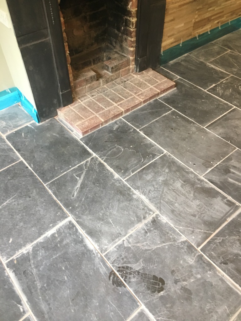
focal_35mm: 29
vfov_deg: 61.7
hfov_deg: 48.2
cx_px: 120
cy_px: 160
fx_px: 269
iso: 200
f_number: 2.2
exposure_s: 1/33
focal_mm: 4.15
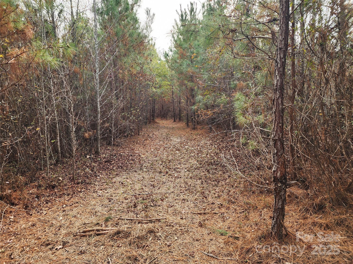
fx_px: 235
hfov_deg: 73.9
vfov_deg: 58.9
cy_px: 132
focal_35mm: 23
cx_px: 176
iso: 32
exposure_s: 1/180
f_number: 1.8
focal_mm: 6.4
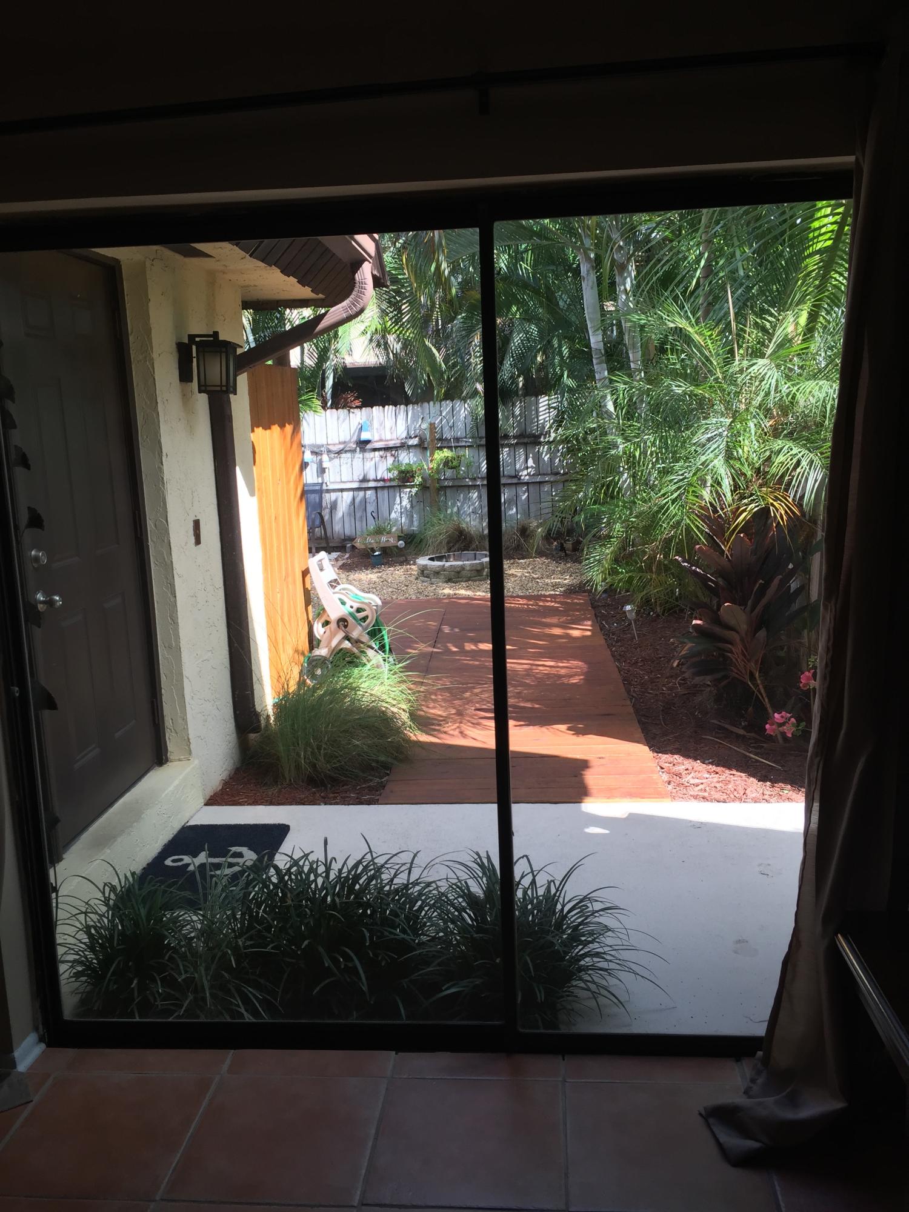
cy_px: 606
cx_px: 454
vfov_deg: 61.7
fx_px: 1015
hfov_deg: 48.2
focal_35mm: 29
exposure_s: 1/276
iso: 32
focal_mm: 4.15
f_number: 2.2
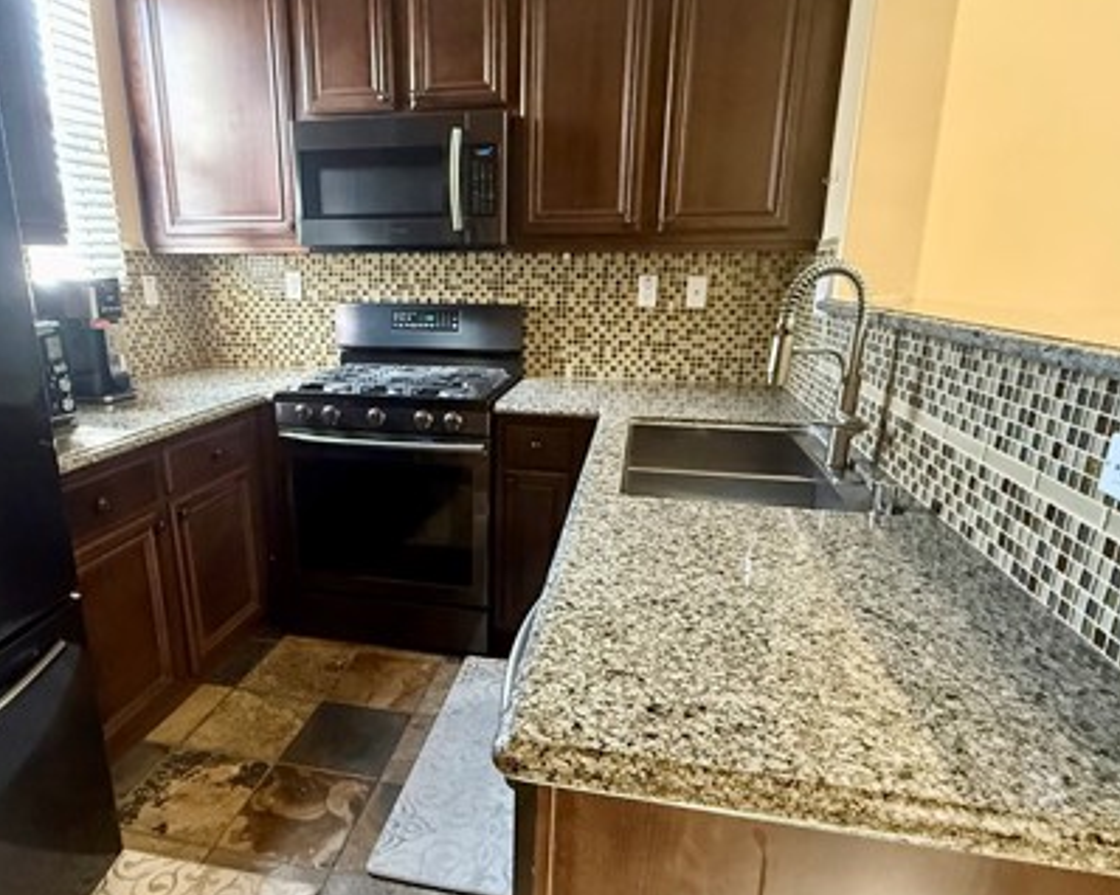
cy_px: 470
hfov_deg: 74.7
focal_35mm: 22
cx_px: 481
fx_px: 729
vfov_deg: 63.1
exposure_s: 1/60
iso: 1000
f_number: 2.2
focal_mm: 2.22
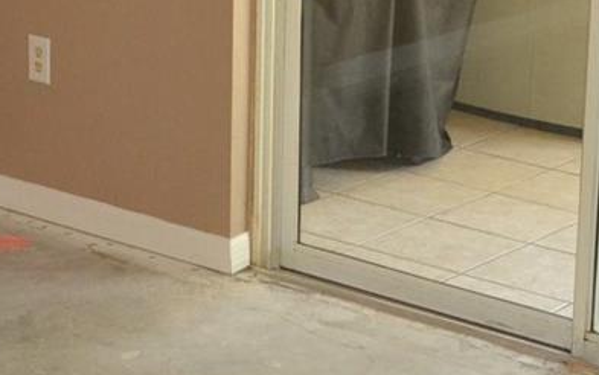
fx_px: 1829
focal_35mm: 112
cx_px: 366
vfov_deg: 11.6
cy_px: -20
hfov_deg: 18.6
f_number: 3.5
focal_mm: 18
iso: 1600
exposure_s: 1/200
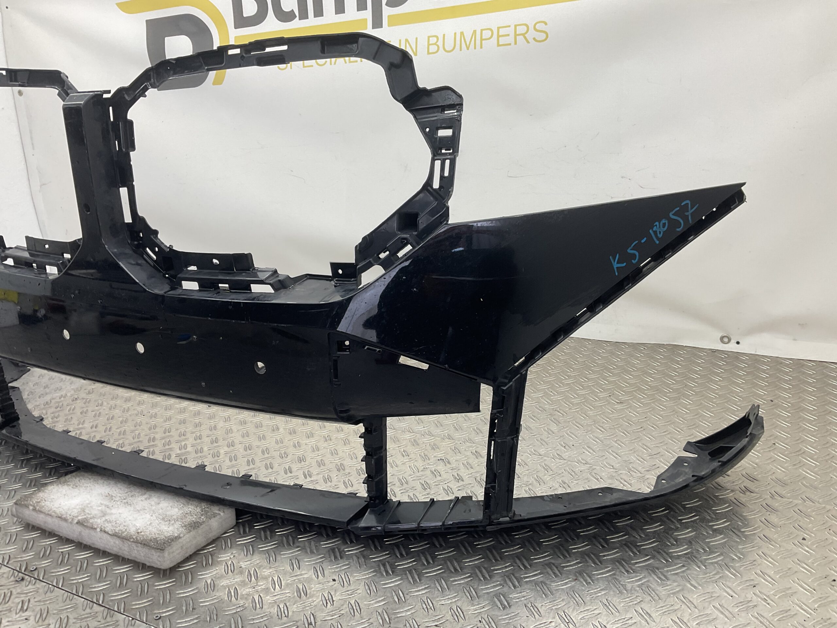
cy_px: 314
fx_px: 701
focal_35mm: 29
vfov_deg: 48.2
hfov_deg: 61.7
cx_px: 418
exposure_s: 1/120
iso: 32
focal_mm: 3
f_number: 1.8
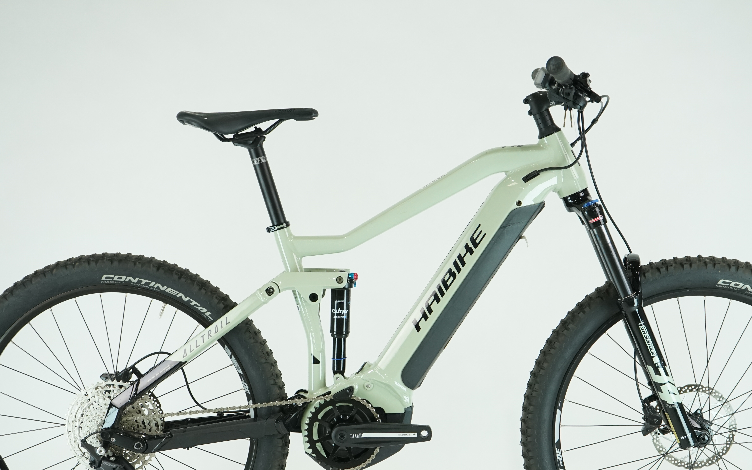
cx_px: 407
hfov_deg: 29.0
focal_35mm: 71
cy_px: 313
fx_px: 1455
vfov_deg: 18.3
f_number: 6.3
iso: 1600
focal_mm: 55
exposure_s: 1/200
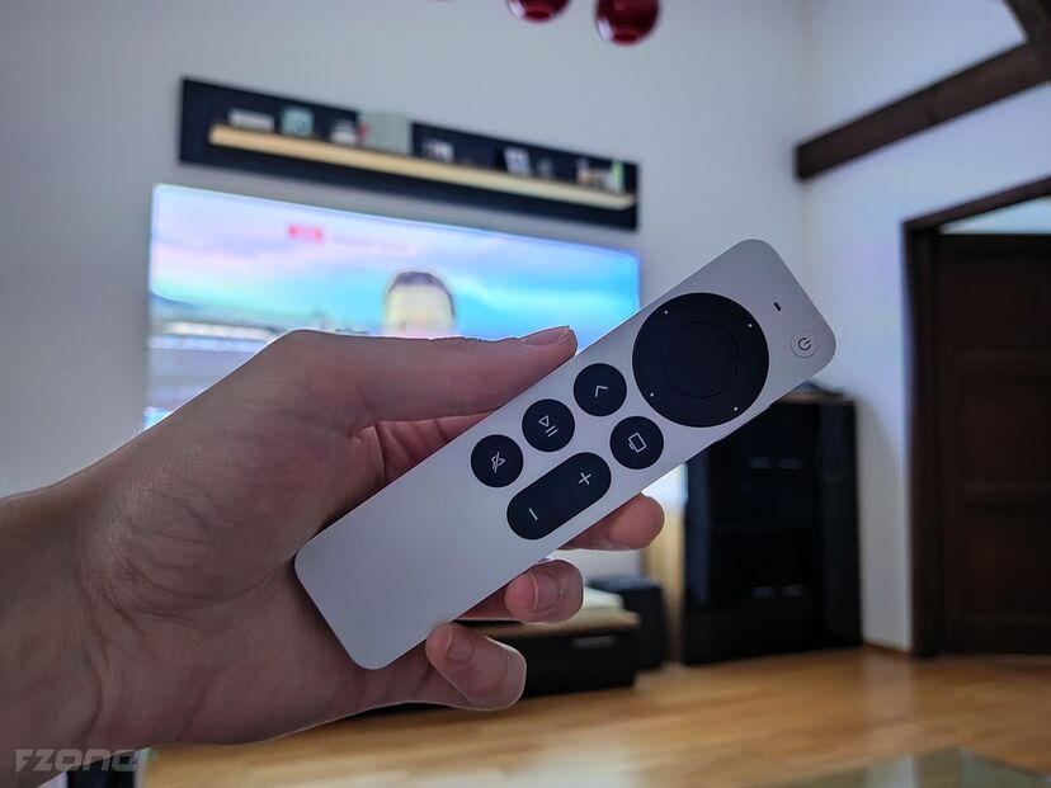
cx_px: 526
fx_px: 820
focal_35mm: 27
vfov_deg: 51.4
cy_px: 394
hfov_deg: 65.3
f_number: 1.8
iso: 2184
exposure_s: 1/25
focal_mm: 5.53
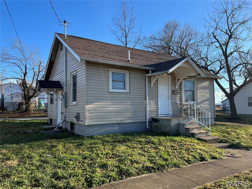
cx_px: 126
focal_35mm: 26
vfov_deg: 53.1
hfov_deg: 67.3
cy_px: 94
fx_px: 189
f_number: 1.5
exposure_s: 1/1553
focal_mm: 5.7
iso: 50
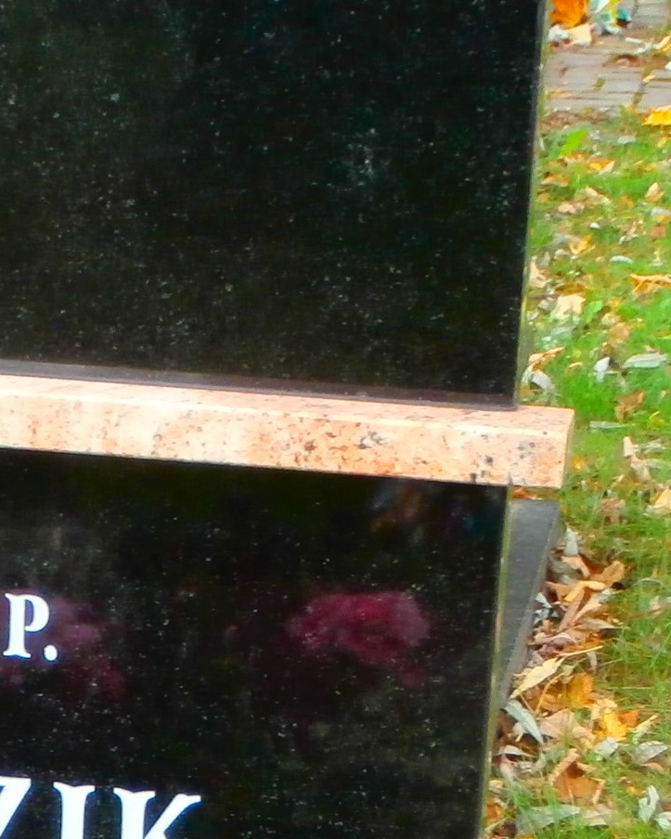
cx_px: -93
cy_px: 967
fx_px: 3774
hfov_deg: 10.0
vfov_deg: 12.4
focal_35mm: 152
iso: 200
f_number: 4.2
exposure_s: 1/80
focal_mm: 8.29
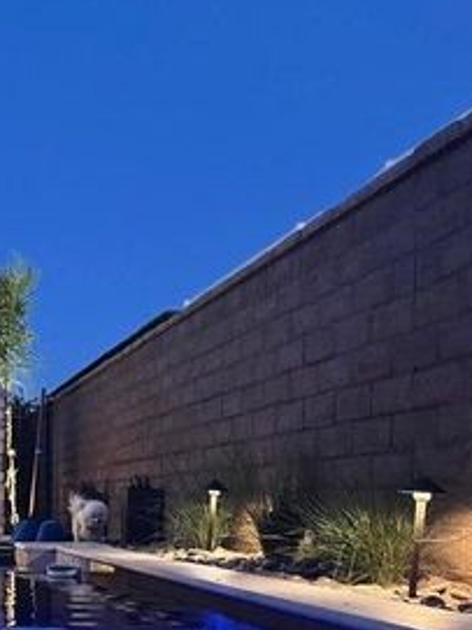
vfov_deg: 29.4
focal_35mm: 64
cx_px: -65
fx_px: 1164
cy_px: 522
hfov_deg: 21.6
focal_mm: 5.1
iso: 800
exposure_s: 1/29
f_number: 1.6
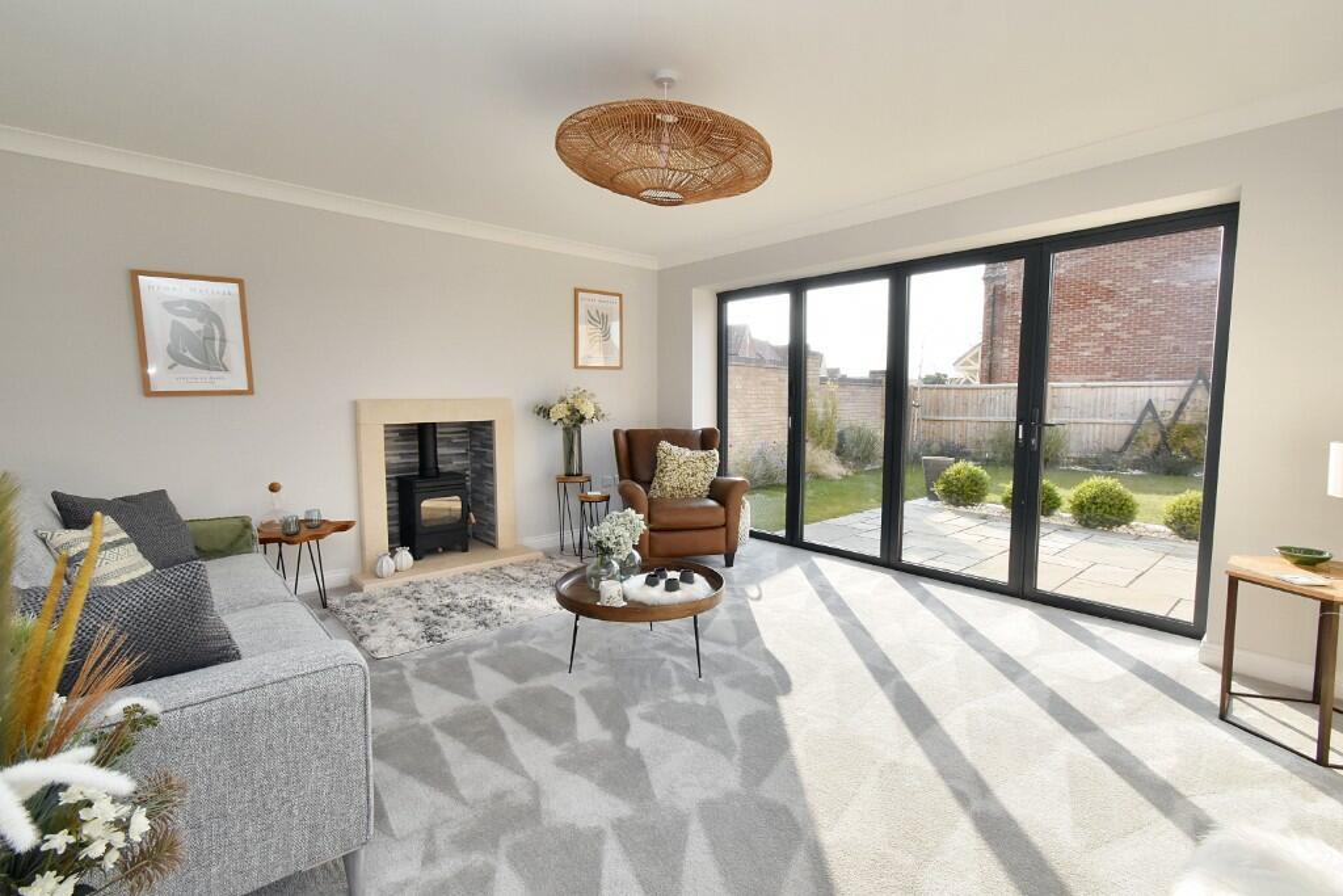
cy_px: 448
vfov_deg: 77.3
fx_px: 560
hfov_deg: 100.4
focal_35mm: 15
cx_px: 672
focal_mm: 10
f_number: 11
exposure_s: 1/200
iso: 800
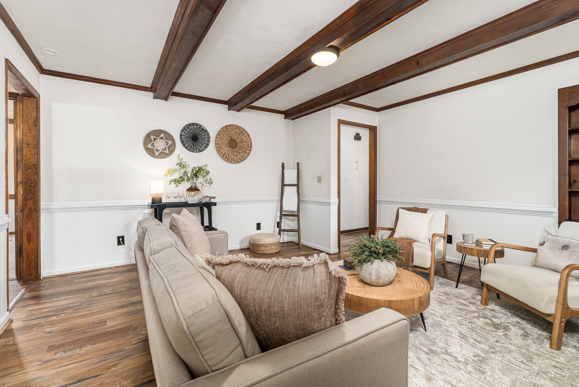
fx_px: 257
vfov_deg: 73.8
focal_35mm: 16
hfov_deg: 96.7
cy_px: 194
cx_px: 290
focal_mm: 16
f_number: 7.1
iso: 500
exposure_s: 1
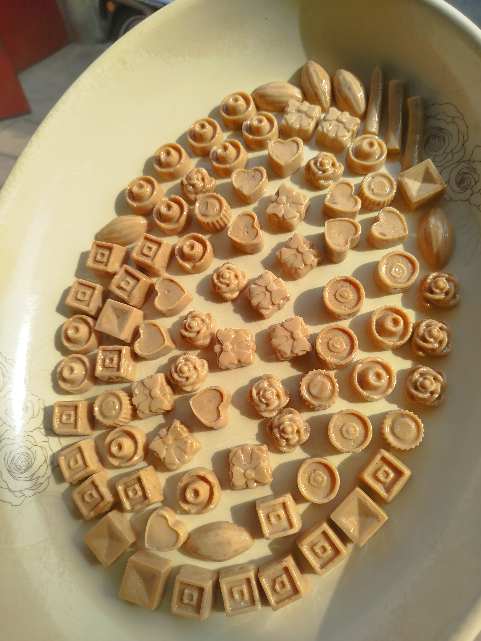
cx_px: 240
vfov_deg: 71.6
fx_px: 445
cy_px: 320
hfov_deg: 56.8
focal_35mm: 24
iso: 50
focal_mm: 5.31
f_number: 1.7
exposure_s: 1/815
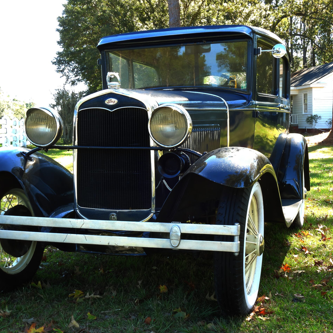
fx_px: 555
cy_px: 167
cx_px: 171
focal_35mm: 51
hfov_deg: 33.4
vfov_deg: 33.4
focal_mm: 7.7
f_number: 5.6
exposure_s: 1/30
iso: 140
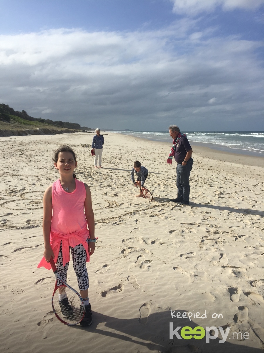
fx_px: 295
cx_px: 132
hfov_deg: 48.2
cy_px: 176
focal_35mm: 29
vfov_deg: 61.7
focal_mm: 4.15
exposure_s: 1/3968
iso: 32
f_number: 2.2
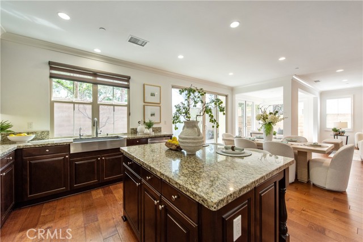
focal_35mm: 14
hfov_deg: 104.2
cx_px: 182
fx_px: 141
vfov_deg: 81.2
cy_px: 121
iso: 400
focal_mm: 14
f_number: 5
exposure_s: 1/100
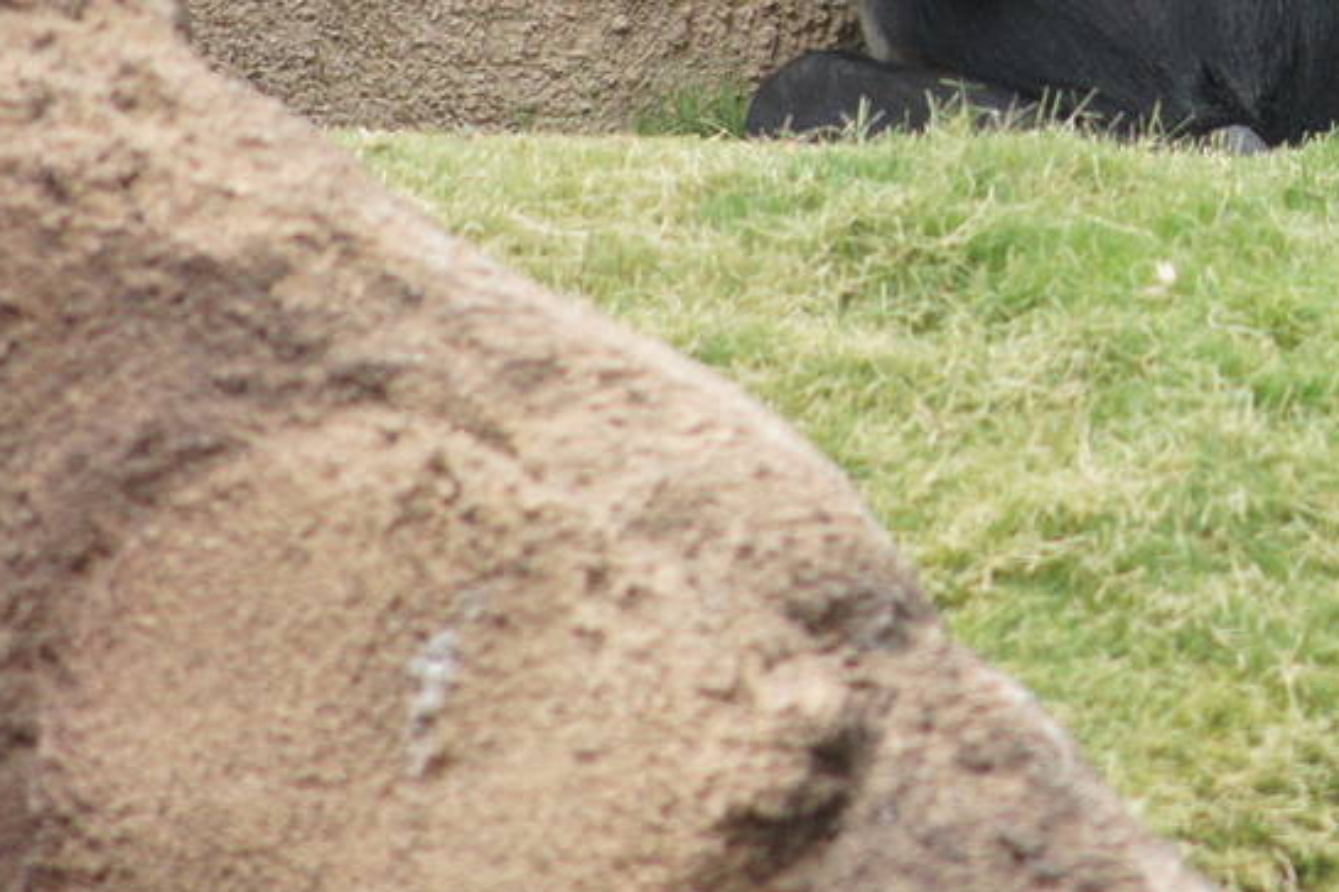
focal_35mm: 881
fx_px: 32756
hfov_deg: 2.3
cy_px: -340
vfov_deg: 1.6
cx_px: 1644
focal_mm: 200
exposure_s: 1/500
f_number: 5.6
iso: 1000
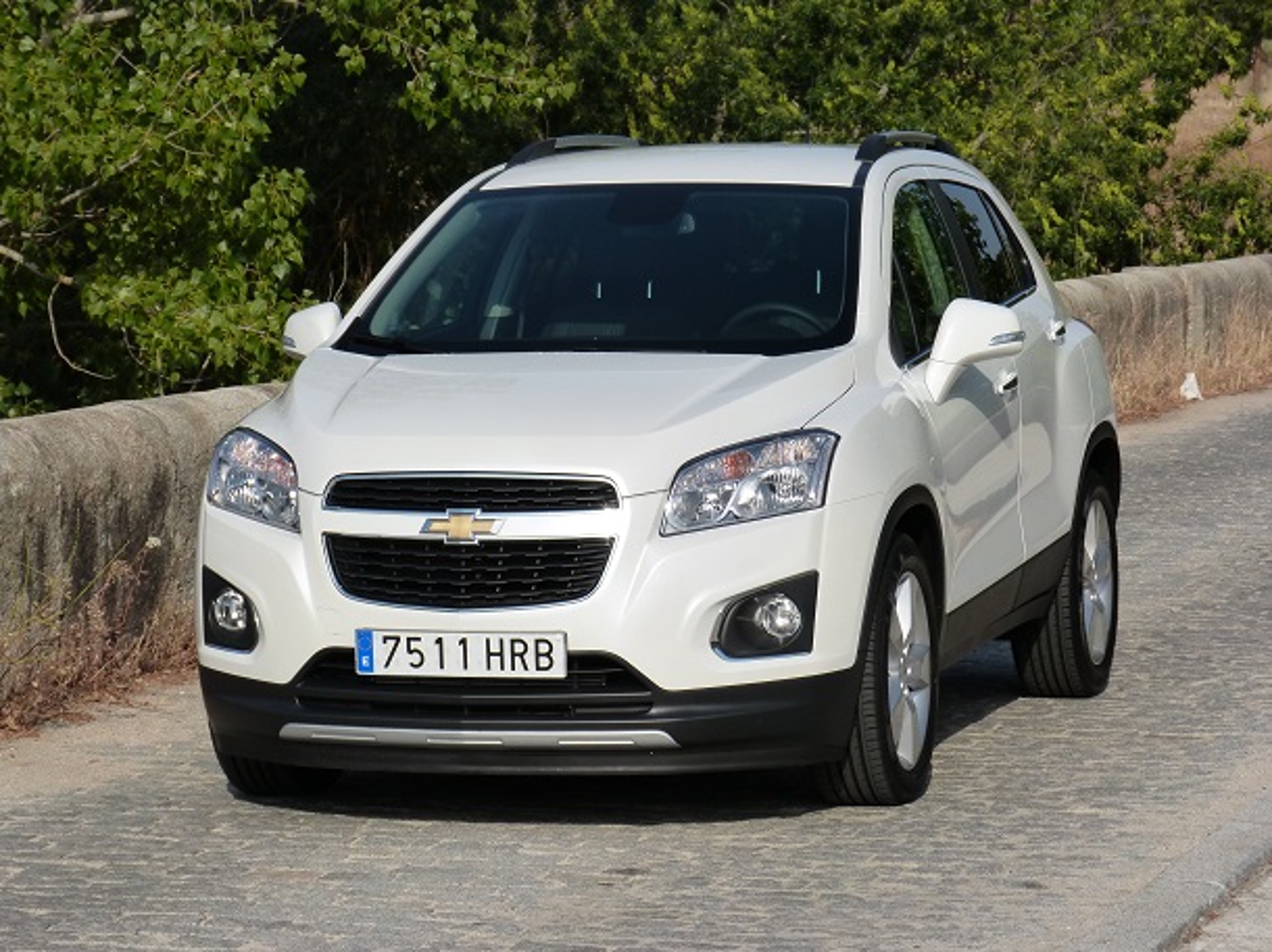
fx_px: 4849
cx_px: 636
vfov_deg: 11.2
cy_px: 476
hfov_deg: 14.9
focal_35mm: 132
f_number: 4
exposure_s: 1/1600
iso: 160
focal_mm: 23.8
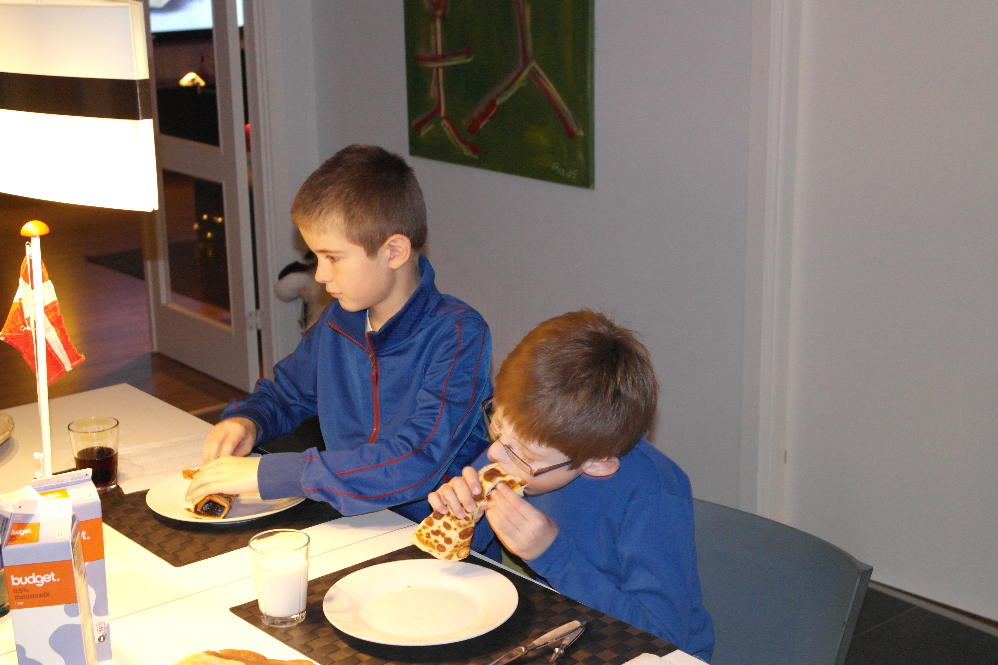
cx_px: 499
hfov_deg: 37.5
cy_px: 332
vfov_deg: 25.5
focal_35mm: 53
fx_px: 1469
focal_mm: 35
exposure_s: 1/30
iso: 1600
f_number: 4.5
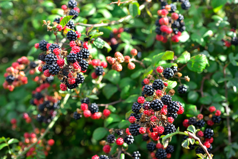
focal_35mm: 60
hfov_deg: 33.4
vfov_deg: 22.6
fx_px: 397
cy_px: 80
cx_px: 119
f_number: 6.3
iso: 250
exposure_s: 1/200
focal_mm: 60
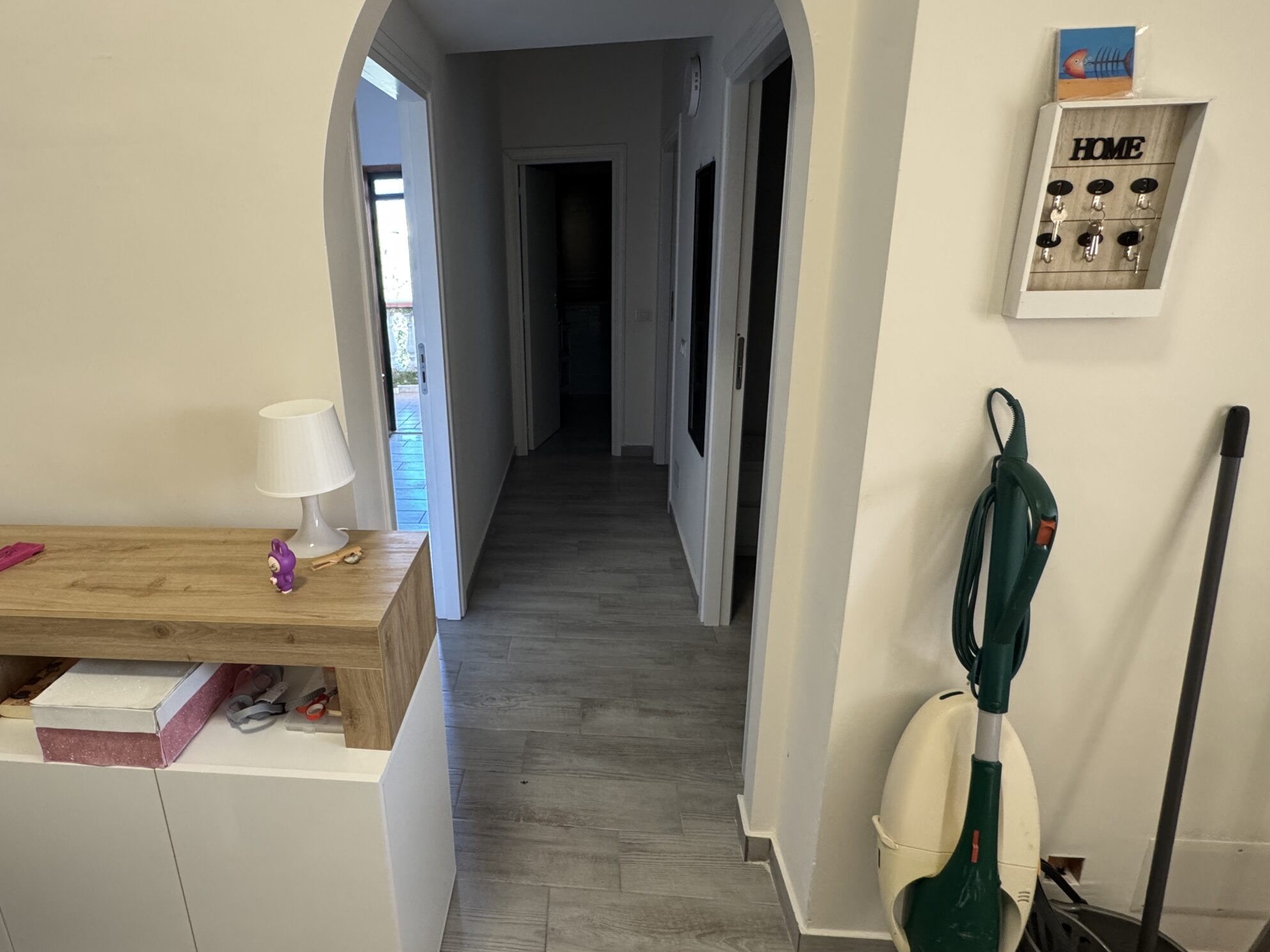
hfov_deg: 86.9
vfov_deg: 71.3
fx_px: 660
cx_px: 521
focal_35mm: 18
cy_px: 418
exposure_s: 1/100
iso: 250
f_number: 2.2
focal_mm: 2.22
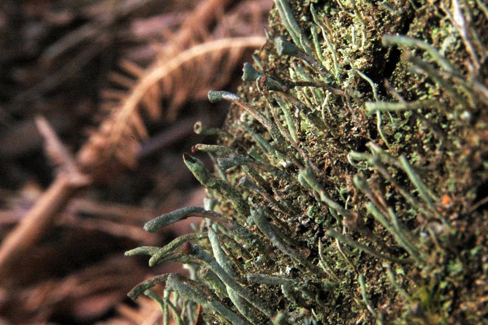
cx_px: 244
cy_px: 162
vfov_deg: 4.6
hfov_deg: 6.9
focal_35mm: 300
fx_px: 4063
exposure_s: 1/60
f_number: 38
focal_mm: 200
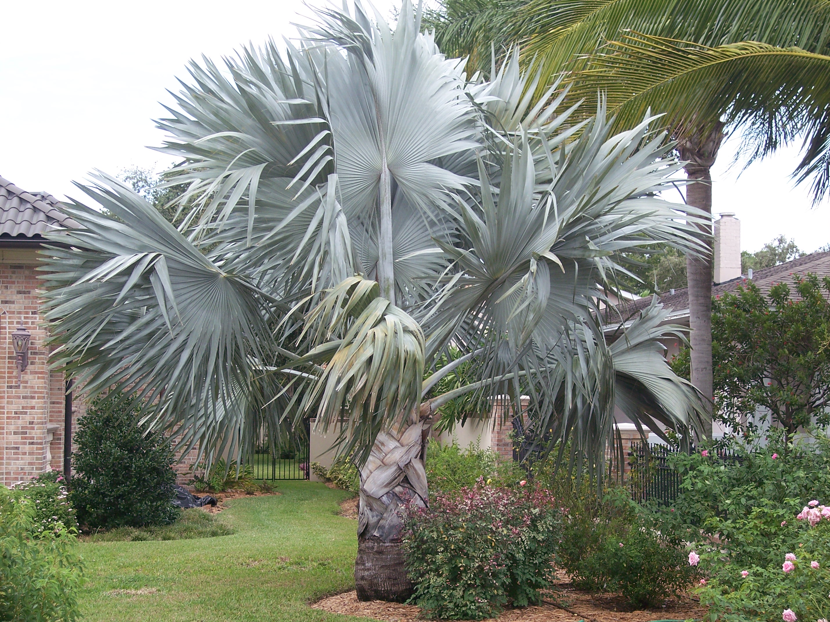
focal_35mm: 65
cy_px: 311
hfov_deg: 29.8
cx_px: 415
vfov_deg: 22.6
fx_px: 1559
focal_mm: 13.3
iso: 100
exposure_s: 1/250
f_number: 4
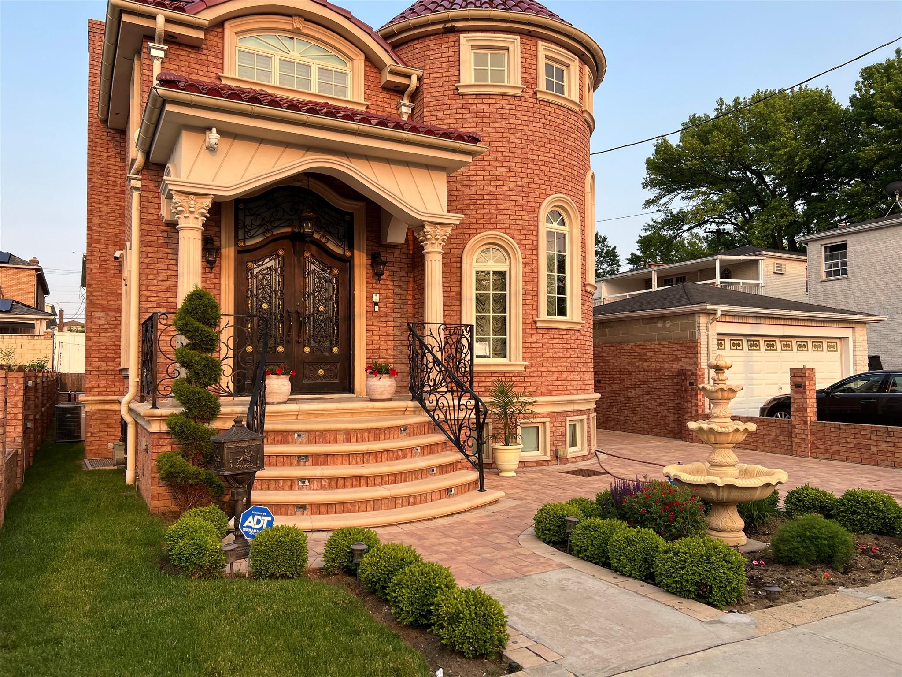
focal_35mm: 26
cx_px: 451
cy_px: 338
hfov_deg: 67.3
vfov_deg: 53.1
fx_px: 677
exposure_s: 1/687
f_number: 1.5
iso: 50
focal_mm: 5.7
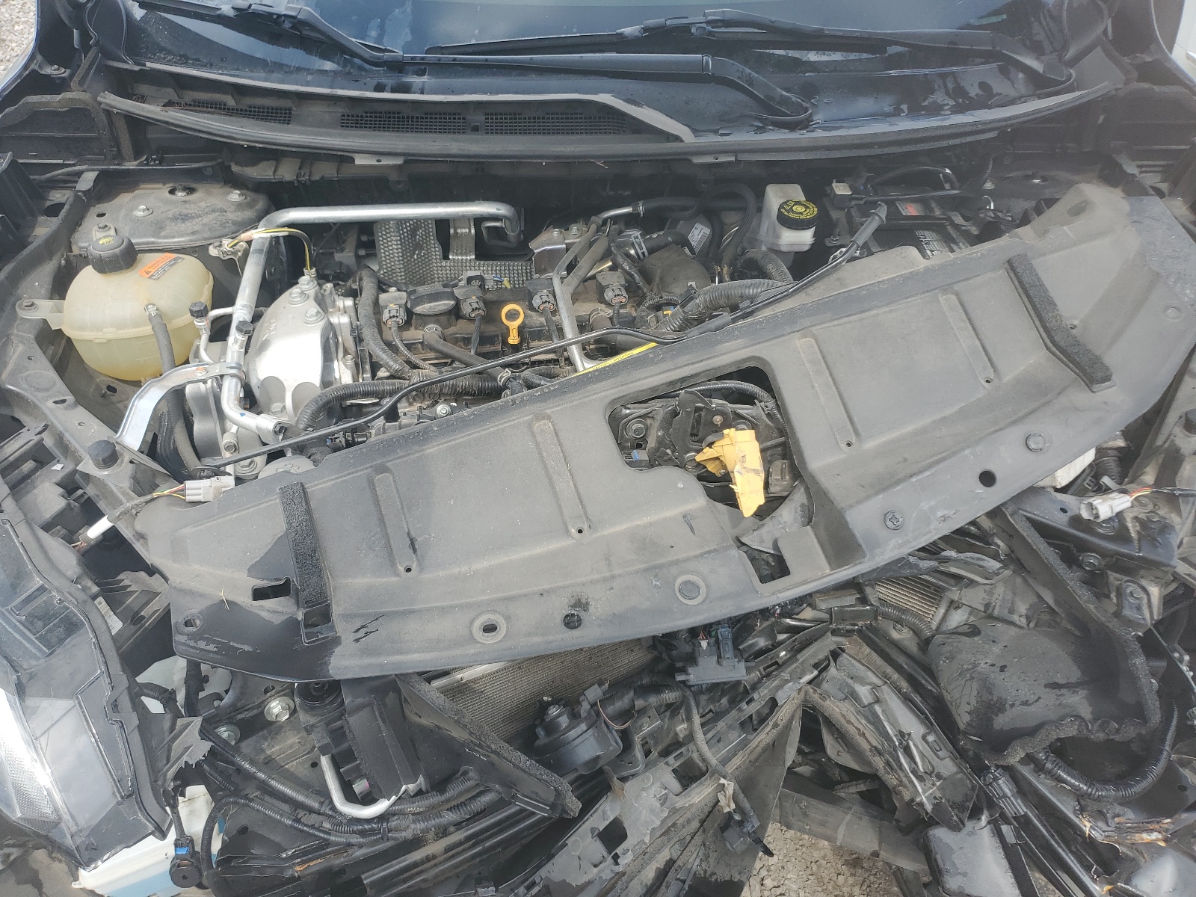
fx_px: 898
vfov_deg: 53.1
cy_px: 448
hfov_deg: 67.3
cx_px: 598
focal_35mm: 26
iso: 50
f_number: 1.5
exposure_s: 1/714
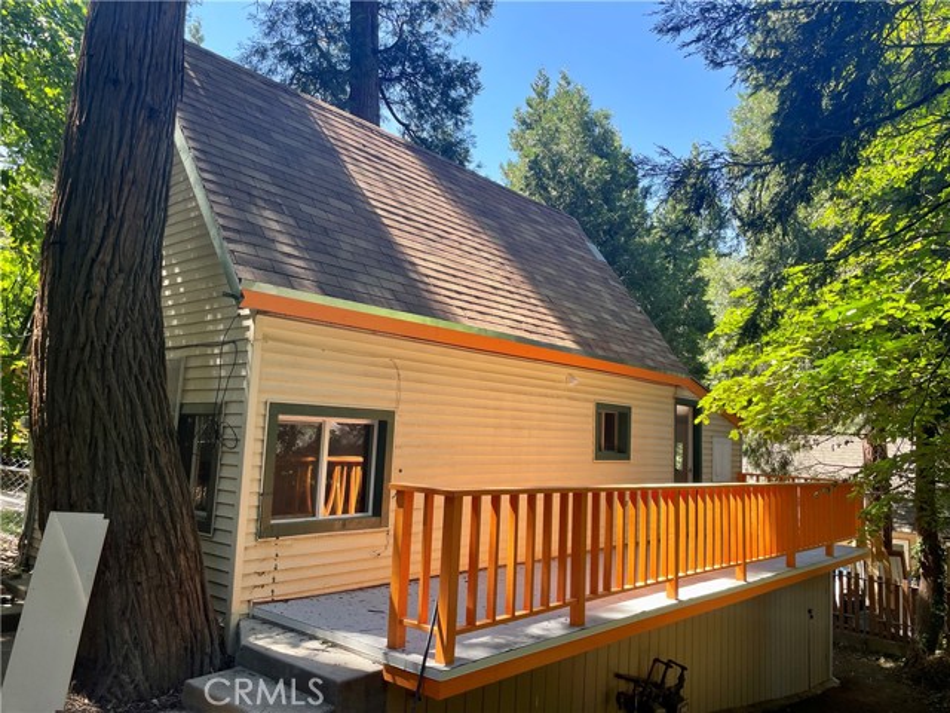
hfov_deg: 67.3
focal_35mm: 26
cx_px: 475
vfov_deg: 53.1
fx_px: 714
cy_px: 356
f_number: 1.6
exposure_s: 1/256
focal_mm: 4.2
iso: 32
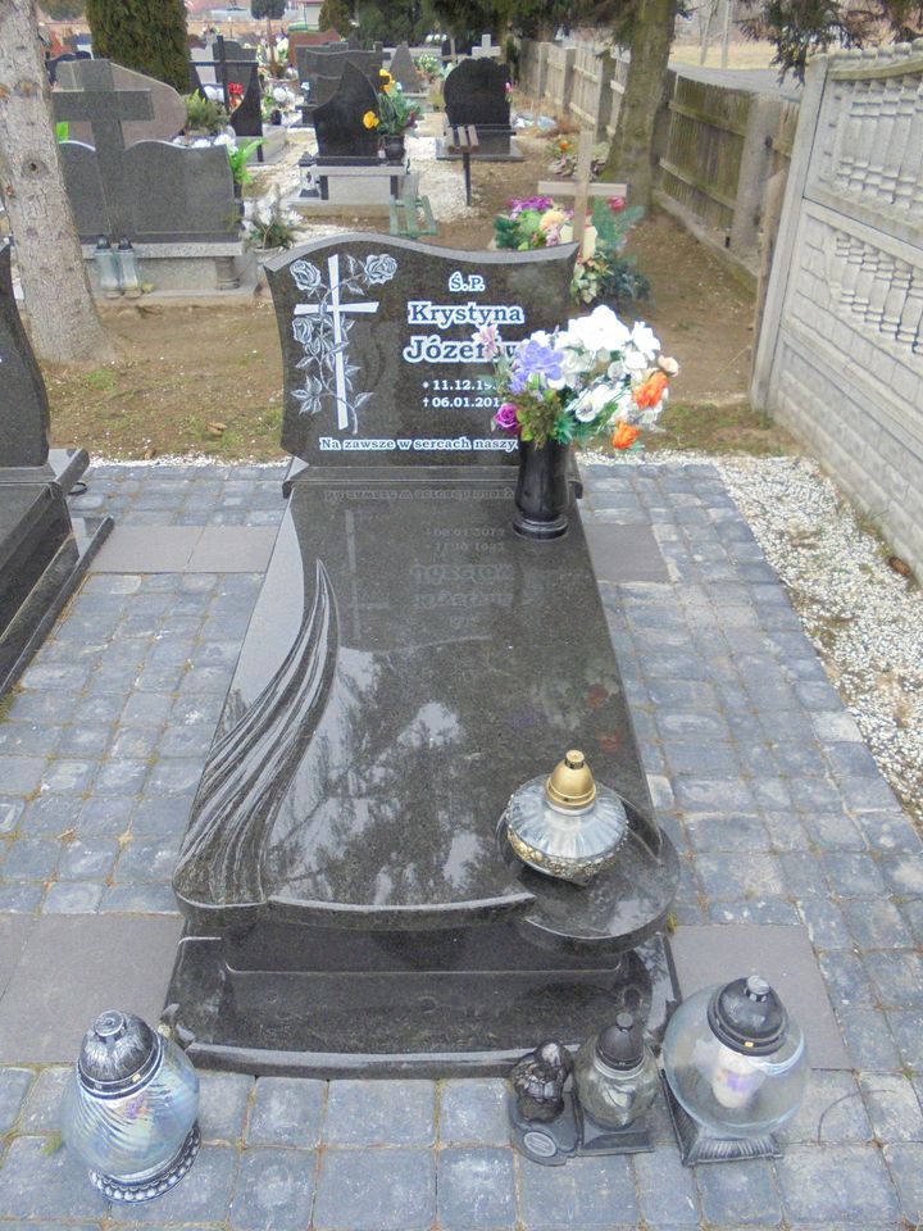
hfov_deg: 53.1
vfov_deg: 67.3
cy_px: 616
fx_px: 924
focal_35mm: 26
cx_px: 462
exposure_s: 1/60
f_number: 3.5
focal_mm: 4.6
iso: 100
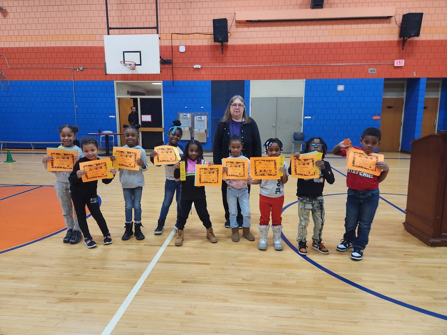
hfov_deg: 73.9
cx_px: 224
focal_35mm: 23
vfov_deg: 58.9
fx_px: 297
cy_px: 168
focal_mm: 5.4
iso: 320
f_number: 1.8
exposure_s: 1/120
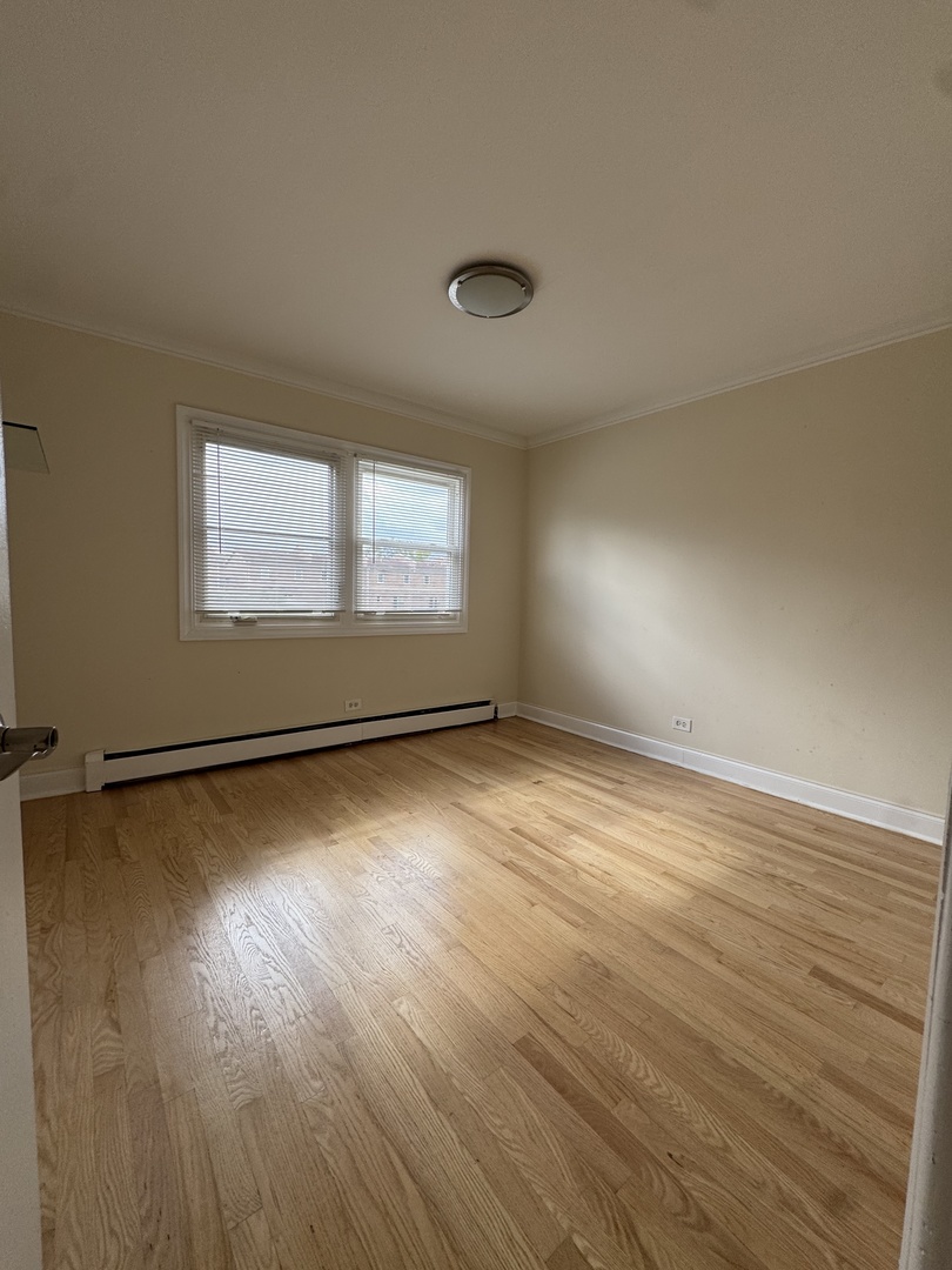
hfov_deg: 85.7
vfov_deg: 102.1
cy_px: 635
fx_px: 513
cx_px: 476
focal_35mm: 14
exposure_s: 1/120
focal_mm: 2.22
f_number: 2.2
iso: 80
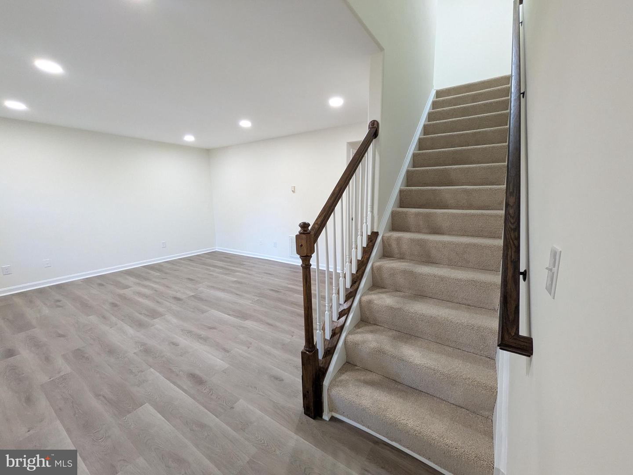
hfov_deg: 102.1
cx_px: 316
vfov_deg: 85.7
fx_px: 256
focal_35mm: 14
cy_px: 238
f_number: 2.2
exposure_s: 1/60
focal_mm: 1.83
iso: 250
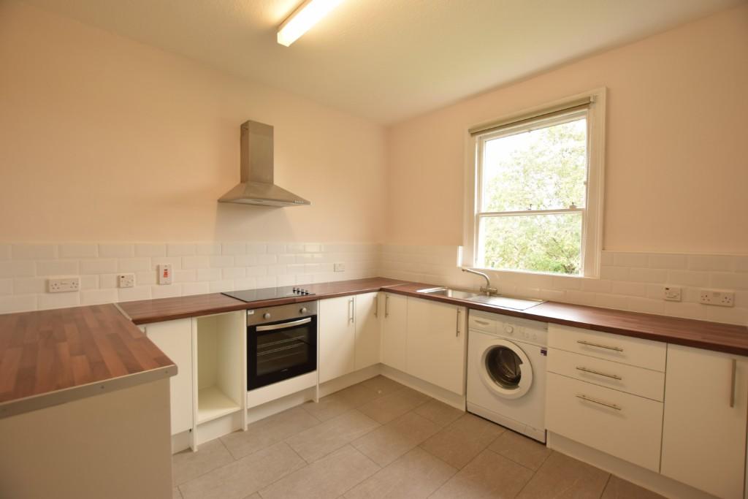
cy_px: 250
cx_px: 374
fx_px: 312
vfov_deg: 77.3
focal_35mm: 15
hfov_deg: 100.4
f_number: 4.5
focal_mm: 10
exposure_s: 1/60
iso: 400
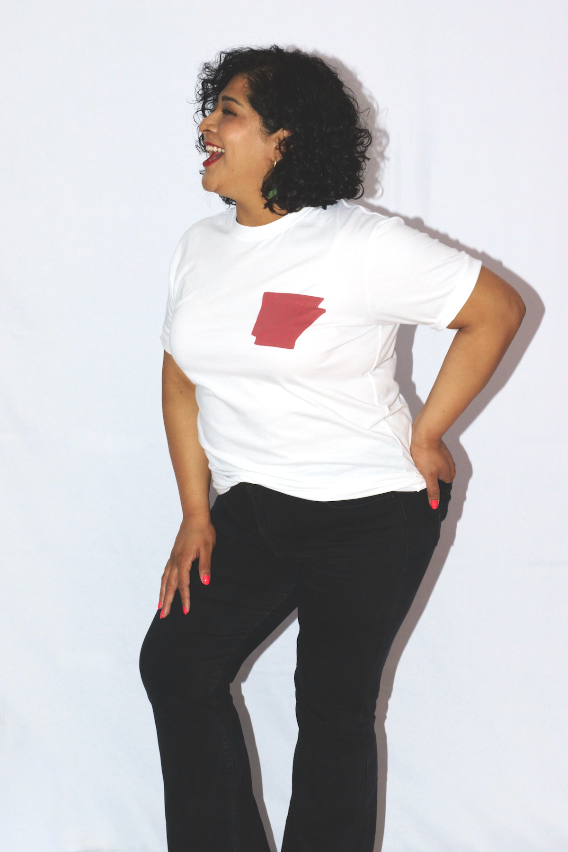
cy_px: 426
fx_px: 1597
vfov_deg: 29.9
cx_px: 284
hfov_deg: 20.2
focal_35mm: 68
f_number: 10
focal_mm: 45
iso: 400
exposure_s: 1/250
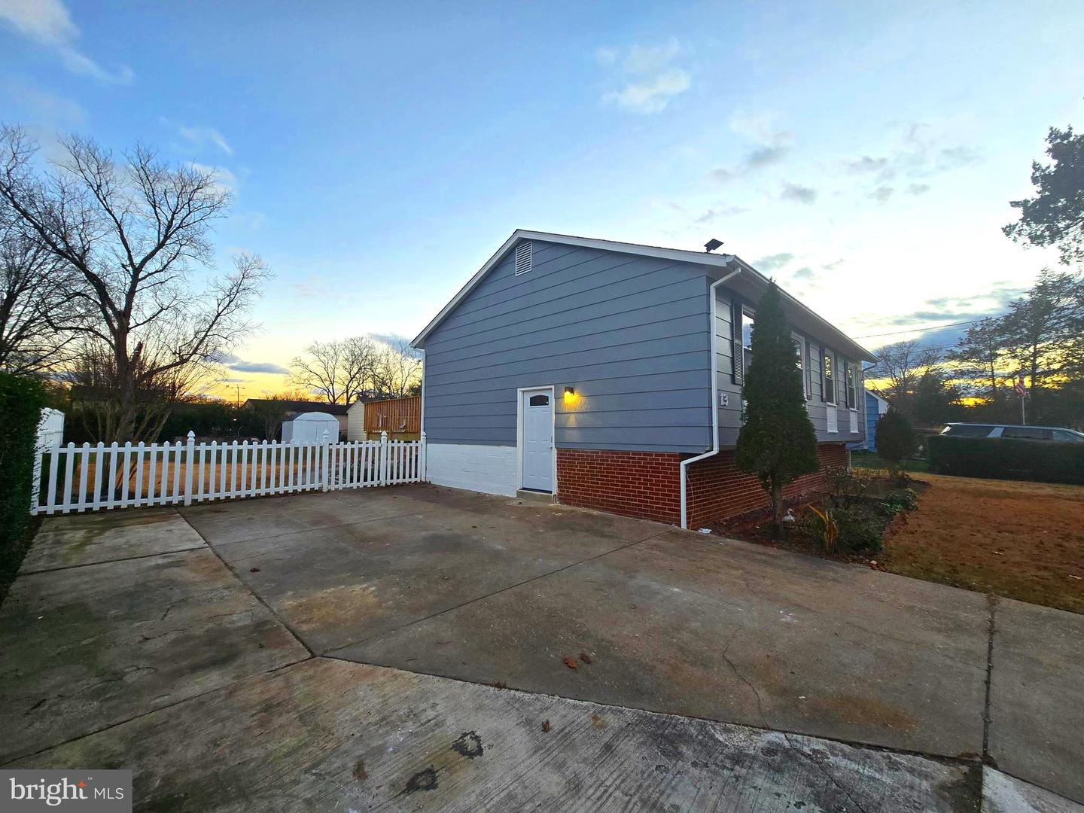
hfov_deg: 106.2
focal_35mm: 13
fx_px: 407
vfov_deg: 89.9
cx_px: 542
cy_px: 406
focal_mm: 2.2
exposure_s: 1/120
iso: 100
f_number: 2.2
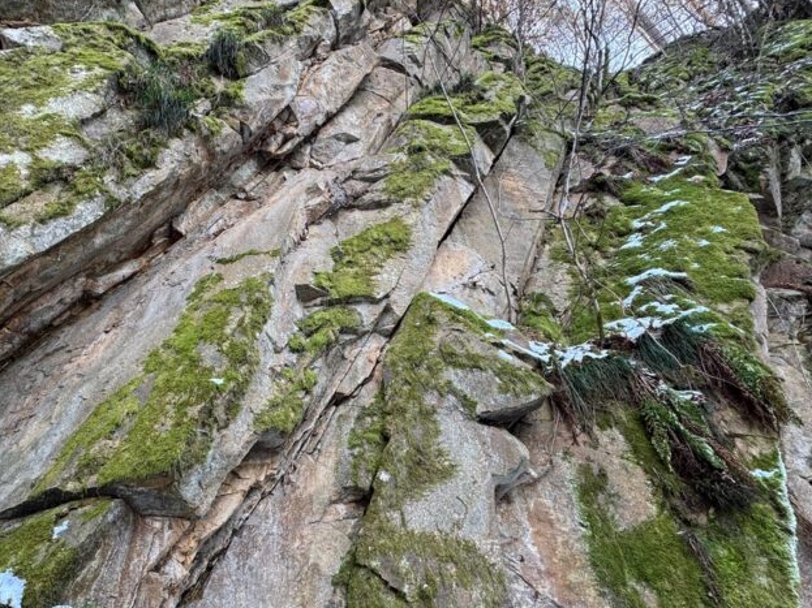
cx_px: 332
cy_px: 379
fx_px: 539
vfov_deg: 58.2
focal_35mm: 23
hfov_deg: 73.3
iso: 100
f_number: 2.2
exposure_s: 1/99
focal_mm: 2.22
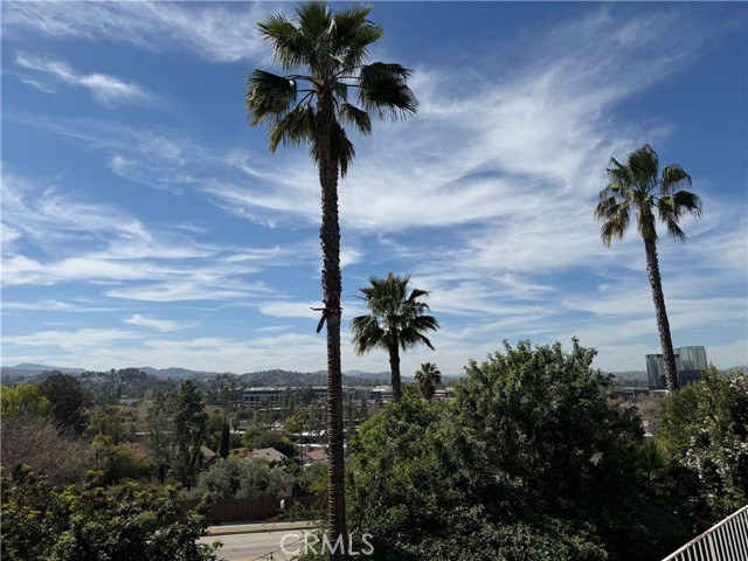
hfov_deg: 71.6
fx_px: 519
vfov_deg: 56.8
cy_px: 280
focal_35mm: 24
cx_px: 374
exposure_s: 1/9091
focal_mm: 6.76
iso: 80
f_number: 1.78
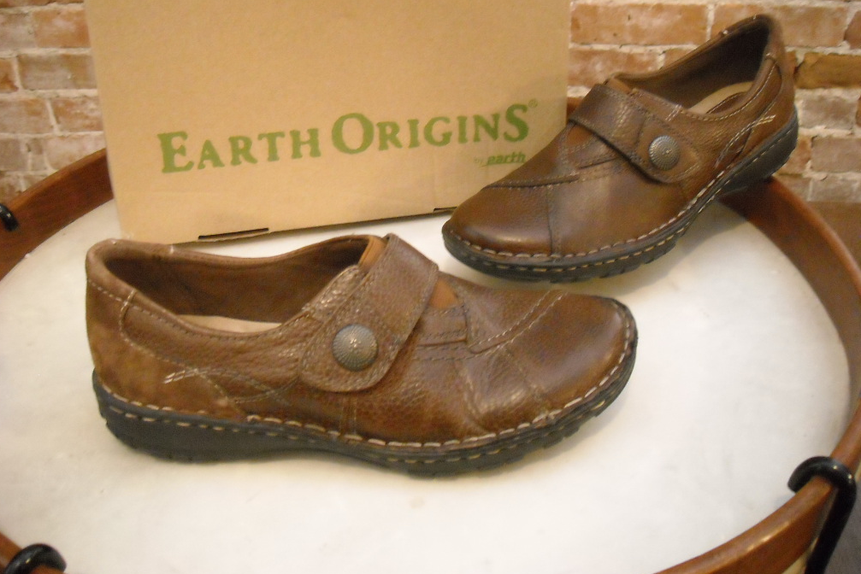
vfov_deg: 36.0
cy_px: 272
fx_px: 885
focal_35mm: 37
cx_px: 425
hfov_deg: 51.9
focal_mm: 5.7
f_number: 2.8
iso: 800
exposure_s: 1/22
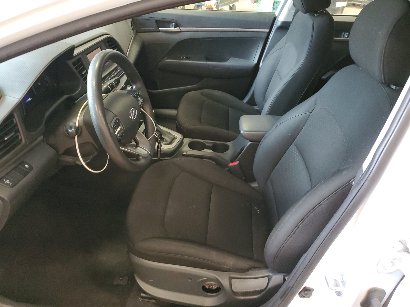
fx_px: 308
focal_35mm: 26
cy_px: 154
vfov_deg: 53.1
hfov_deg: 67.3
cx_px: 205
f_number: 1.5
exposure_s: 1/60.2
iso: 361
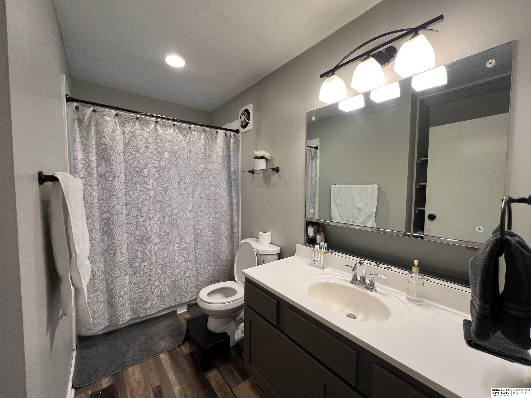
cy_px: 199
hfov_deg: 106.2
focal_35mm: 13
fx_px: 199
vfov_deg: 89.9
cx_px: 266
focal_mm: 1.57
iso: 200
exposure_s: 1/120
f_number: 1.8
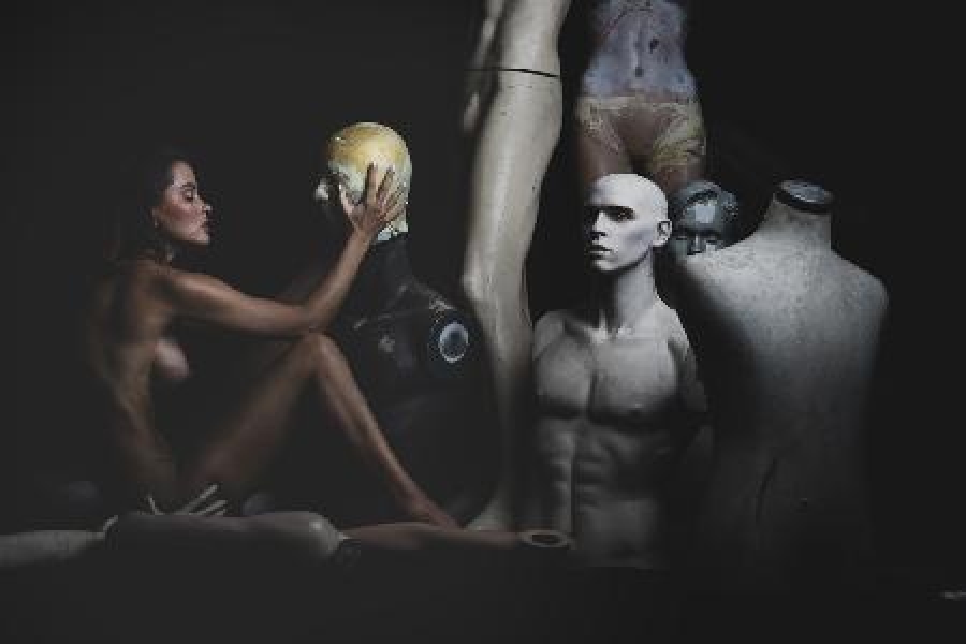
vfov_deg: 24.2
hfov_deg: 35.6
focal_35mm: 56
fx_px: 1503
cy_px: 322
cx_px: 483
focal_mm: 56
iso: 100
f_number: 7.1
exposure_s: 1/100
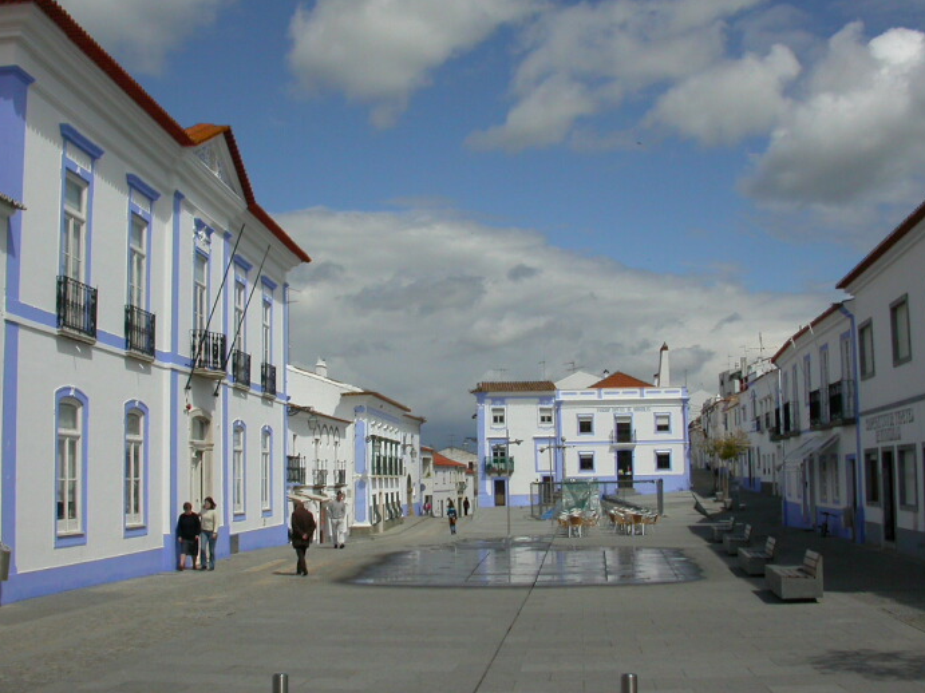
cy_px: 334
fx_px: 1176
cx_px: 428
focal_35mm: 44
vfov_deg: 32.9
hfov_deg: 42.9
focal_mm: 7.85
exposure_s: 1/958
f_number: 7.5
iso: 100
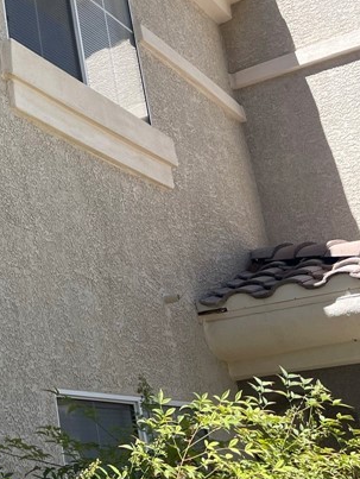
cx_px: -87
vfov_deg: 29.2
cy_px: 164
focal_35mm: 66
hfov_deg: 20.6
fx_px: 914
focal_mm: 5.1
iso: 32
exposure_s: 1/908
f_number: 1.6
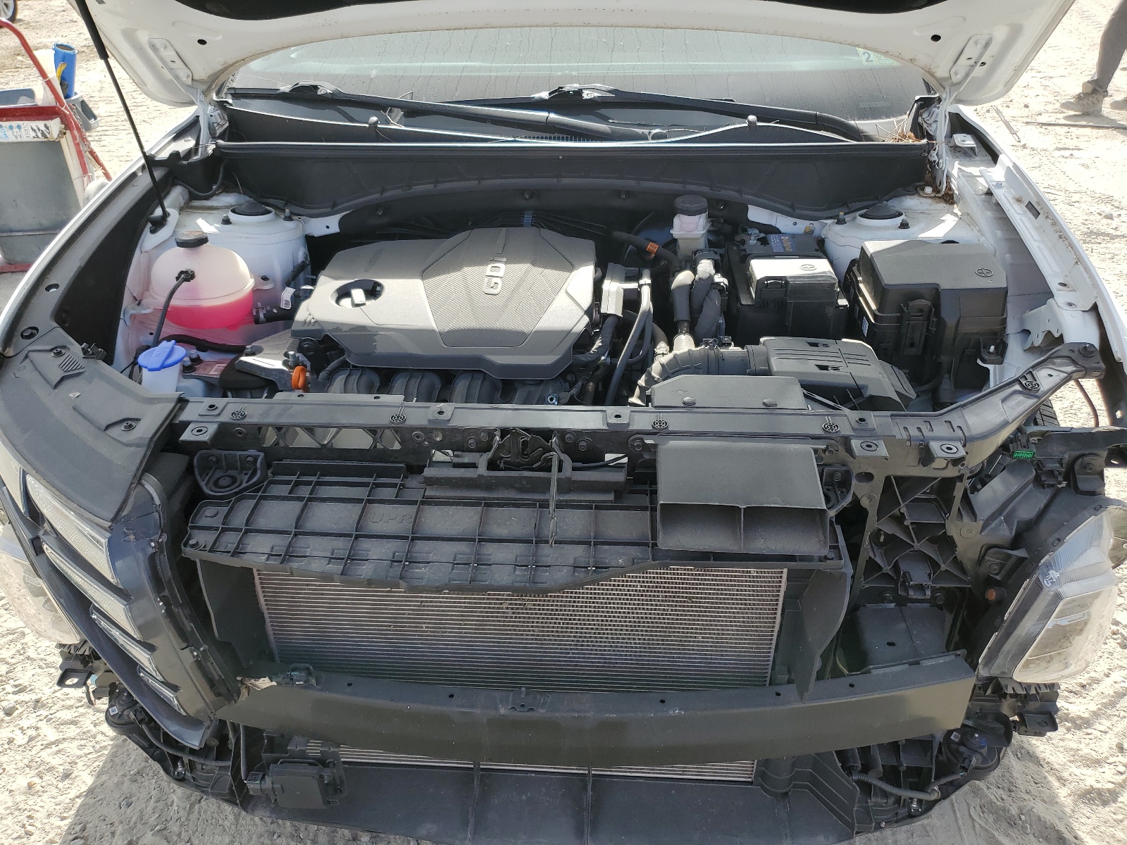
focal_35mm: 26
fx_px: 846
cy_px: 422
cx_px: 564
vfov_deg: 53.1
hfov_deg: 67.3
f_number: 1.5
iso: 50
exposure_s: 1/1250
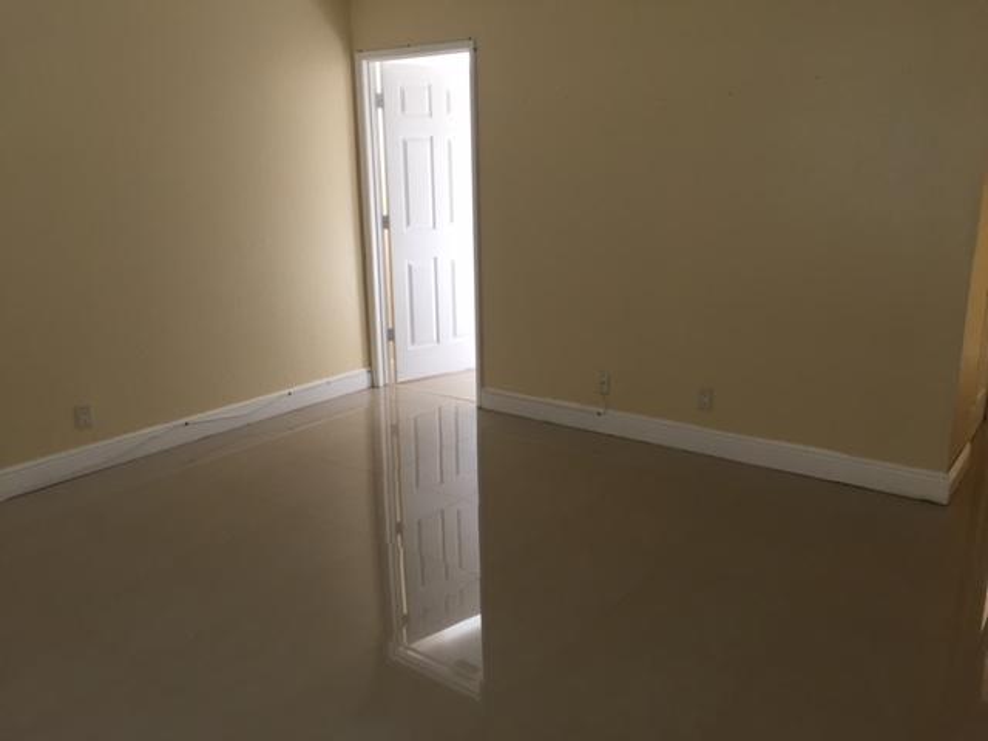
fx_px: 828
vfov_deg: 48.2
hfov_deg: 61.7
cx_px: 494
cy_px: 370
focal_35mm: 29
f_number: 2.2
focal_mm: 4.15
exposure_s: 1/30
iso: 32
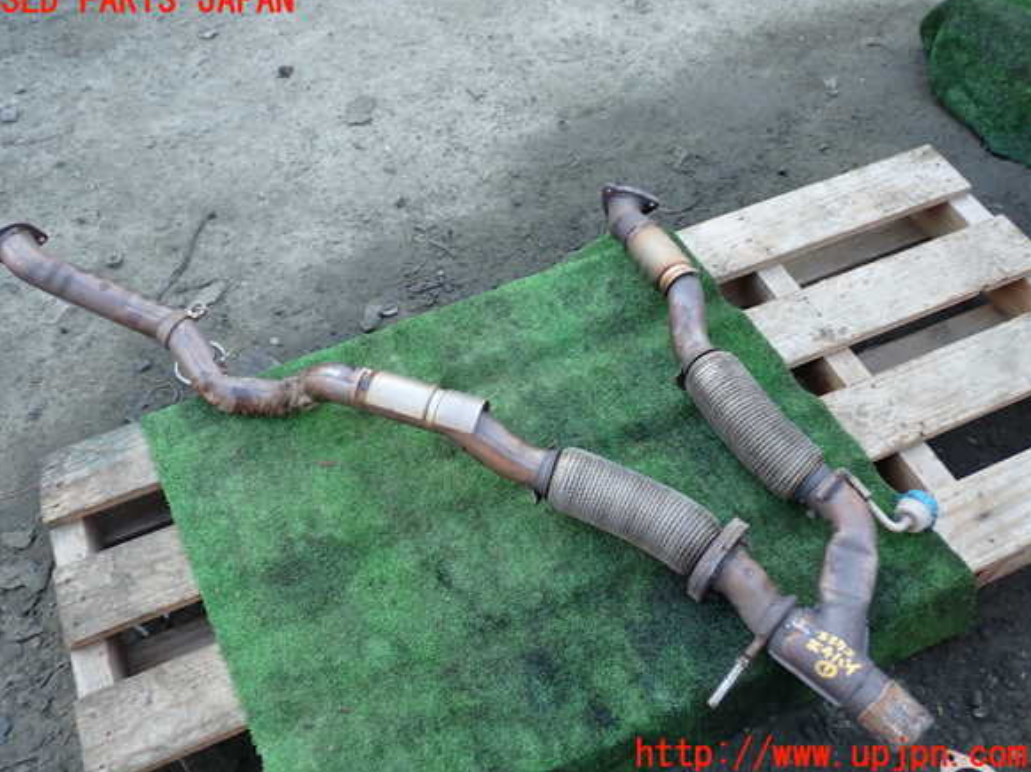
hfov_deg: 58.4
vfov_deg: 45.4
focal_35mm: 31
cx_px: 504
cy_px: 378
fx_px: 923
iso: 125
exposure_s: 1/60
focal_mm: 5.4
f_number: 2.3
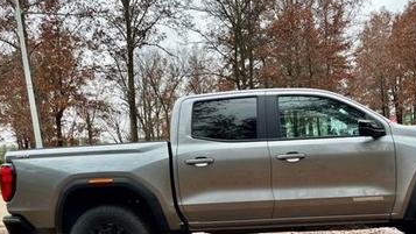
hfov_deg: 49.8
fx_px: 441
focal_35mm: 40
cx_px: 268
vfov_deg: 29.3
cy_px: 175
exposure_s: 1/122
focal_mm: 5.1
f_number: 1.6
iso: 64
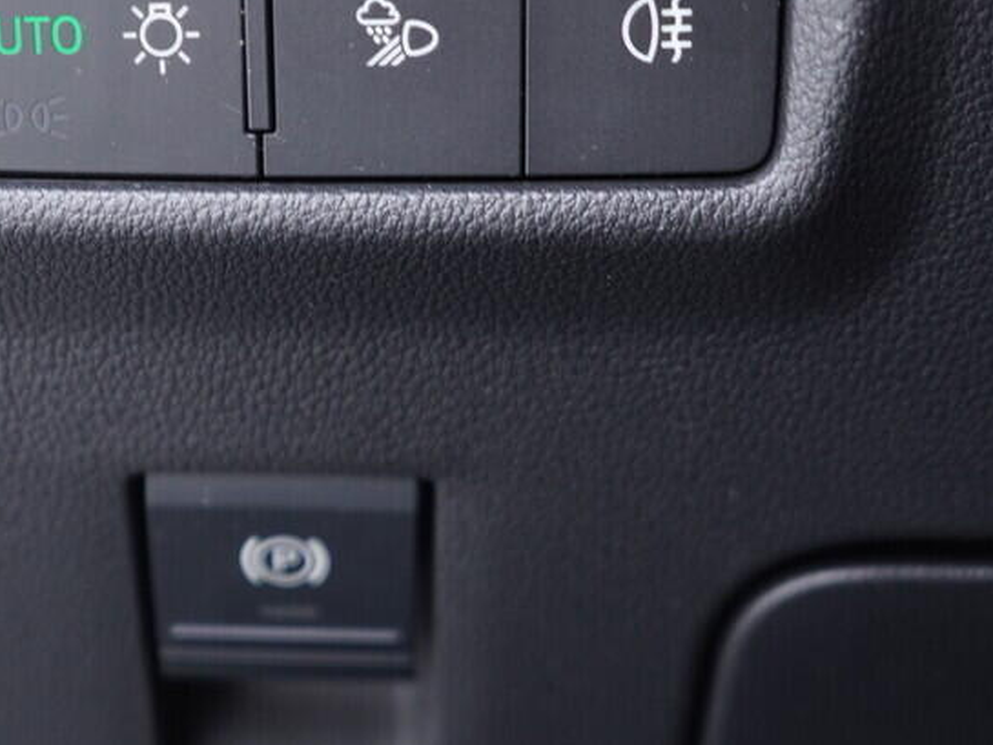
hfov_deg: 29.7
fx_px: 1865
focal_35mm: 65
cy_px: 269
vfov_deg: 22.5
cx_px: 372
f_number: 2.8
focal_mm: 24
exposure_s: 1/40
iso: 500
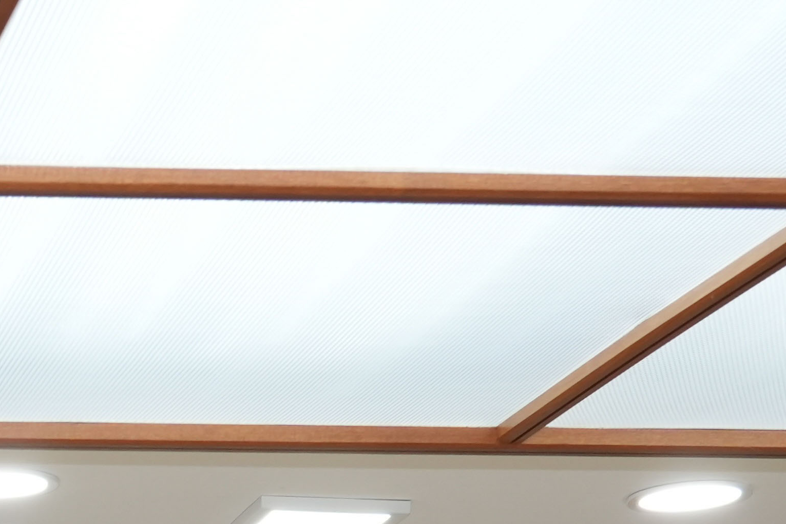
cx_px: -530
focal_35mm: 131
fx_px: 2860
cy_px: 1150
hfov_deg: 14.2
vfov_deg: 9.6
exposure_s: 1/125
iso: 1250
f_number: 6.3
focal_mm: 29
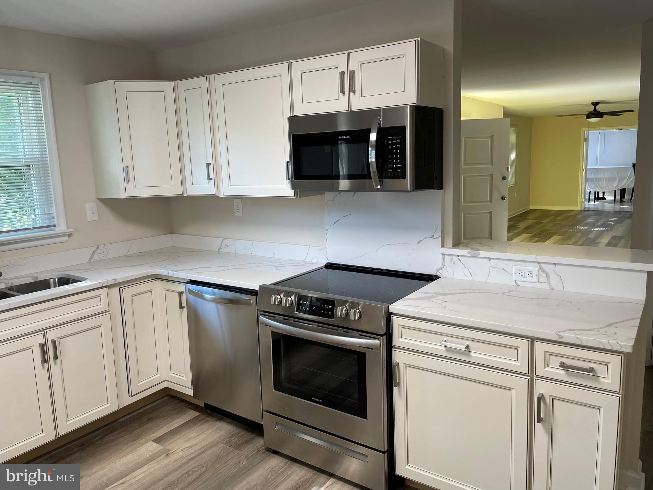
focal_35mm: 26
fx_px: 490
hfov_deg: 67.3
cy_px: 245
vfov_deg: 53.1
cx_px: 326
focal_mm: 4.2
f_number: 1.6
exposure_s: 1/120
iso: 100
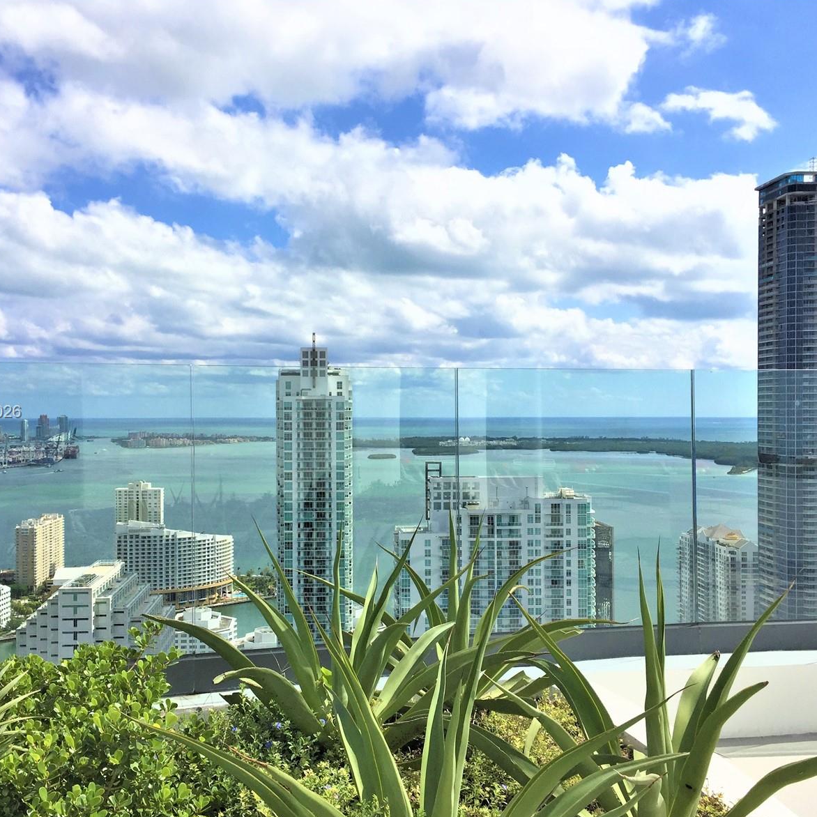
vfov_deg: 47.2
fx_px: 935
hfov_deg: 47.1
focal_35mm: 35
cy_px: 413
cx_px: 362
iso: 32
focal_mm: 4.15
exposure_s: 1/4950
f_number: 2.2
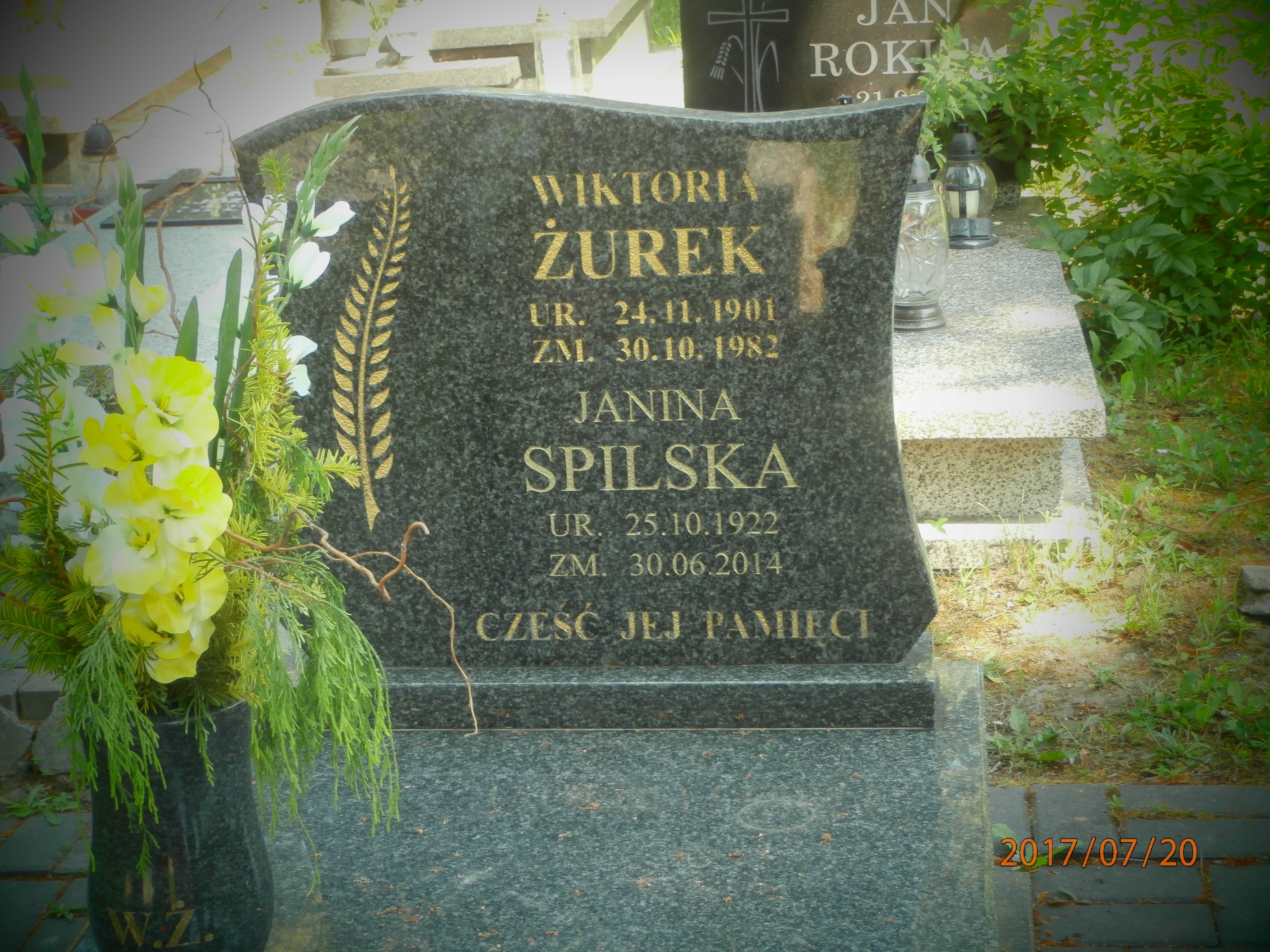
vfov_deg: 21.6
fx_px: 2495
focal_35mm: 68
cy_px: 476
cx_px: 635
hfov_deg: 28.6
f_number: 4.7
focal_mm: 12.1
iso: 200
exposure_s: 1/50
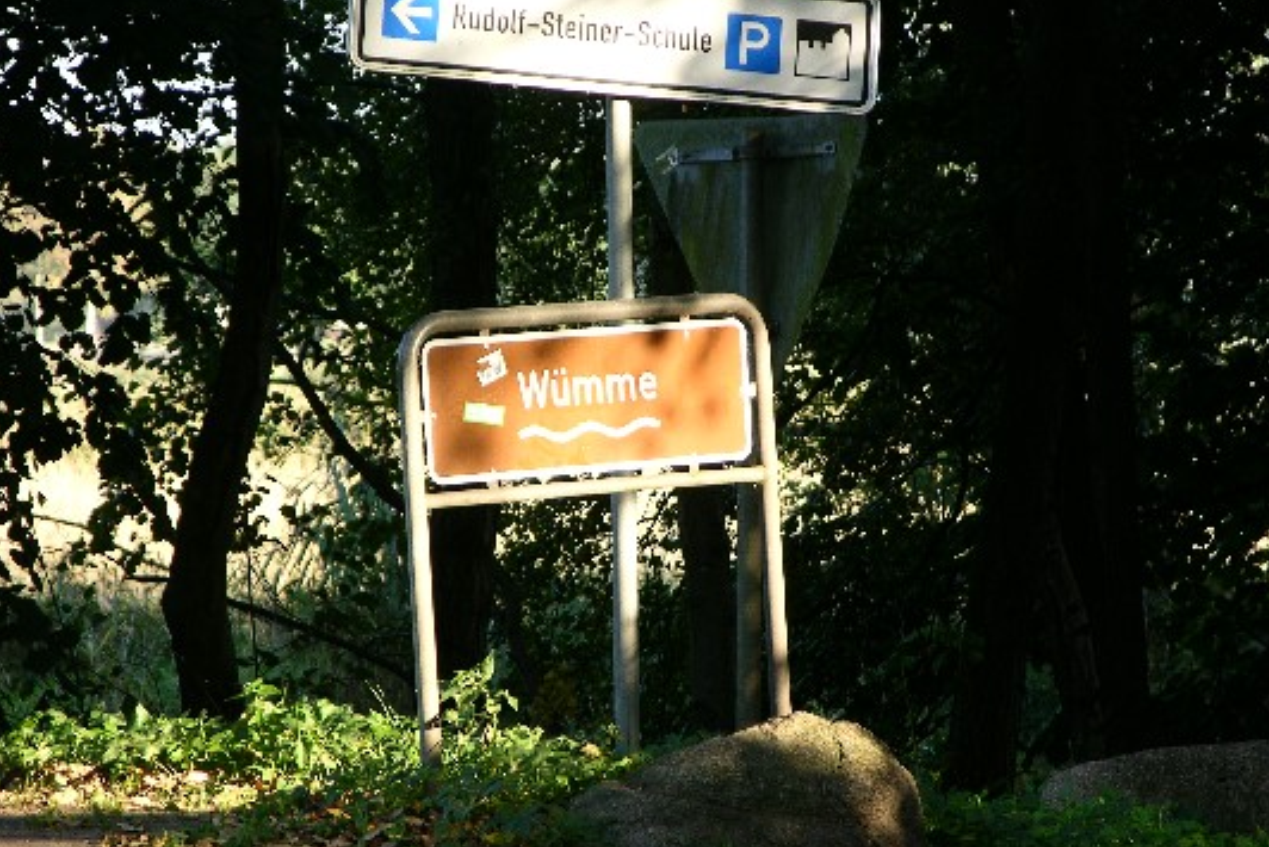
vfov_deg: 4.3
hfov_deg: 6.4
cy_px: 398
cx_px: 657
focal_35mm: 321
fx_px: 11318
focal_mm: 71.2
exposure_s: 1/47.4
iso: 50
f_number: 4.2
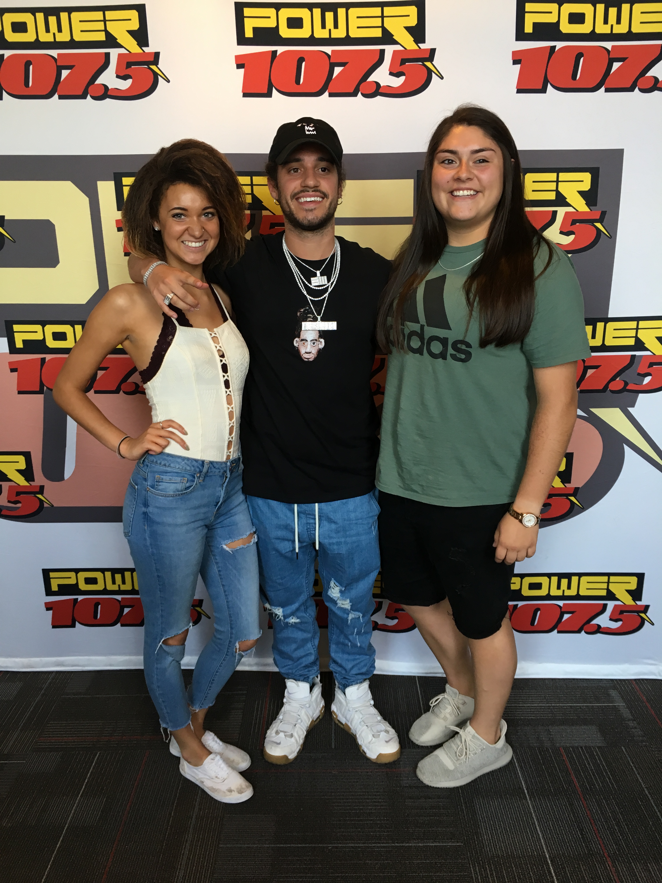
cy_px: 442
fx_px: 739
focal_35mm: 29
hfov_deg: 48.2
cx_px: 331
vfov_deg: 61.7
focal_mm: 4.15
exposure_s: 1/30
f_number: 2.2
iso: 50
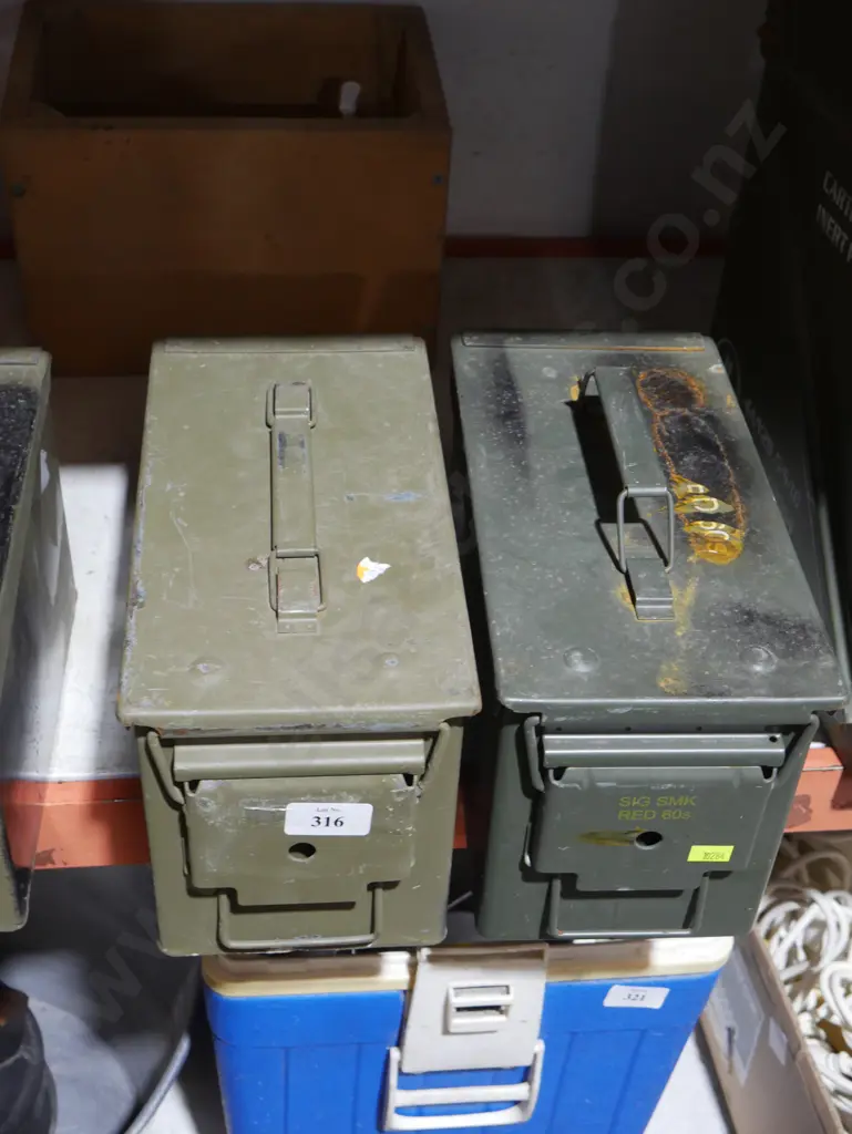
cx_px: 426
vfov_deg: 41.2
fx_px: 1508
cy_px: 567
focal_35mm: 46
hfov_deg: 31.5
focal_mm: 23
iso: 1000
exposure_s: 1/60
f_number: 5.1
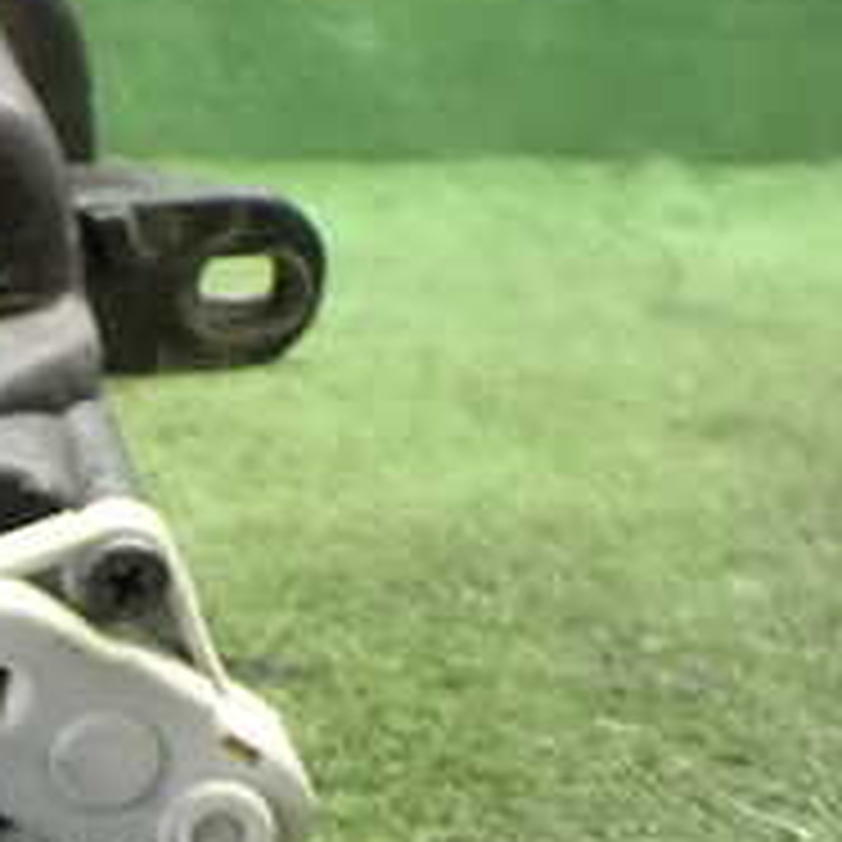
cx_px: -437
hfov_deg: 18.1
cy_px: 477
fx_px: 2339
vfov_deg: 20.4
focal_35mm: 85
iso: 1600
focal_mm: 5.4
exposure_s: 1/30
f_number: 2.3
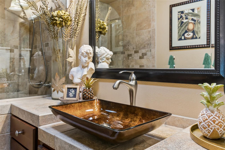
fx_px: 175
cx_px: 112
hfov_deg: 65.5
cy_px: 75
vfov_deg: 46.4
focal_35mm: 28
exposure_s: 1/4
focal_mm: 19
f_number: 7.1
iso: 100
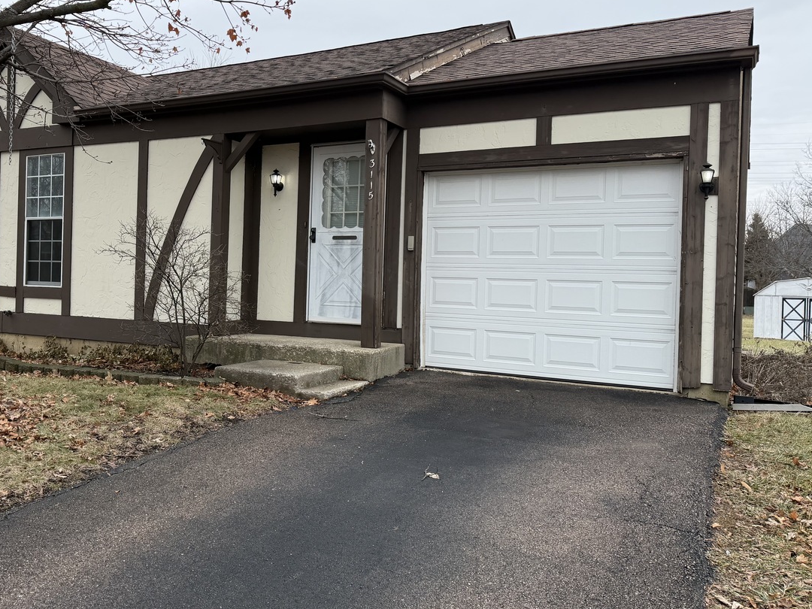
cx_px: 282
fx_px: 751
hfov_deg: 55.8
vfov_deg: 44.1
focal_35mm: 32
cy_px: 283
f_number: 1.78
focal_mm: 6.76
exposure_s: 1/772
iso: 100
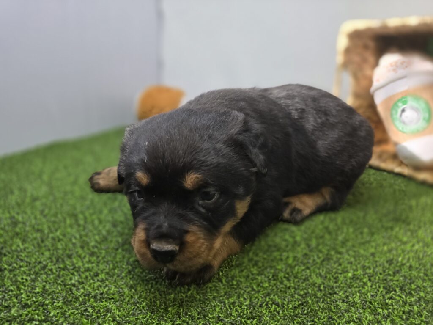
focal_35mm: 23
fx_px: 288
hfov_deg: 73.9
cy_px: 162
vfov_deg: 58.9
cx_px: 216
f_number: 1.7
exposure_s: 1/359
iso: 200
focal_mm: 6.3
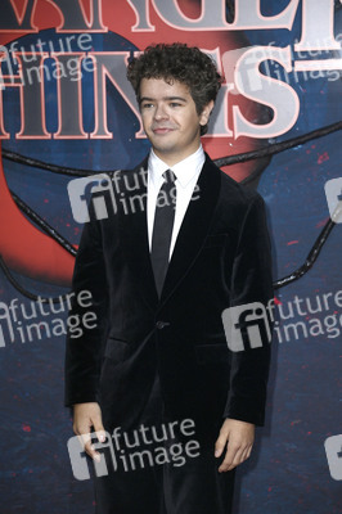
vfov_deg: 16.4
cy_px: 257
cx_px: 171
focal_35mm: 125
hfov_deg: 10.9
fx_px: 1784
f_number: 5.6
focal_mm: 125
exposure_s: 1/200
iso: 500
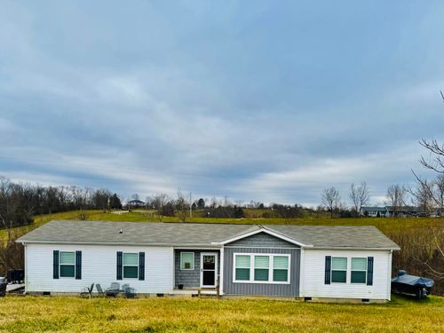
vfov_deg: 56.8
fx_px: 308
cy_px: 166
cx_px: 222
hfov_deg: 71.6
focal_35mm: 24
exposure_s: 1/966
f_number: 1.78
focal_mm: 6.76
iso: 80
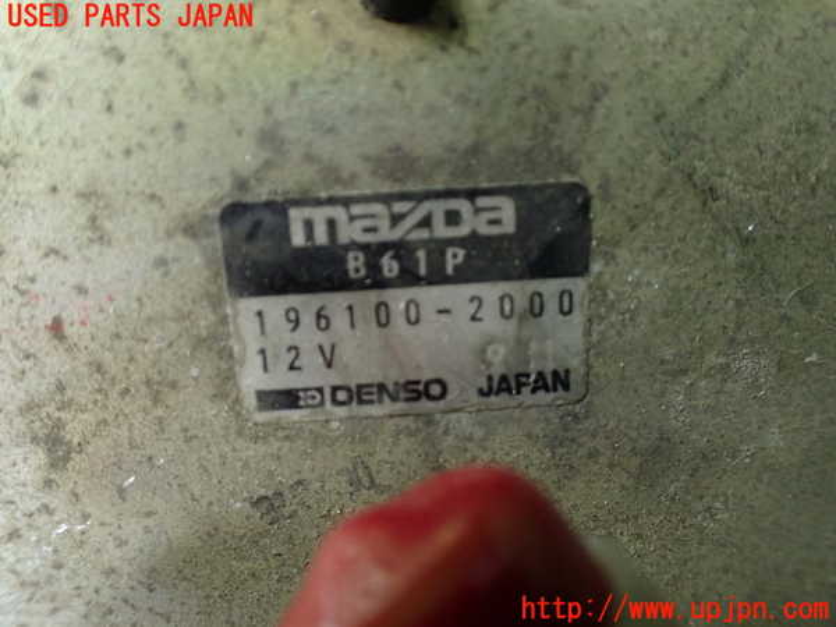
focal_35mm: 30
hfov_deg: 60.0
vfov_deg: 46.8
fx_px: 725
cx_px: 418
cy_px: 314
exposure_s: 1/80
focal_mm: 5.4
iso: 800
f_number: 2.3
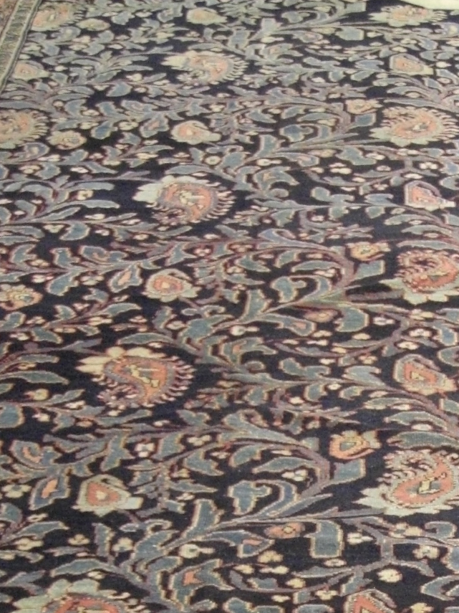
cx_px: 486
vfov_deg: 20.4
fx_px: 1609
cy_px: 707
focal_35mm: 91
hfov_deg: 15.8
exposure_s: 1/25
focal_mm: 7.9
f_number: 2.8
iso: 800
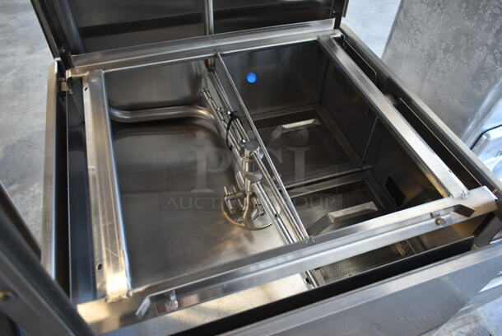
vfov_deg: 48.0
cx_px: 251
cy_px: 168
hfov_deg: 67.3
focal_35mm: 27
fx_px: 377
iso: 400
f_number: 3.5
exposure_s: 1/30
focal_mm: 18
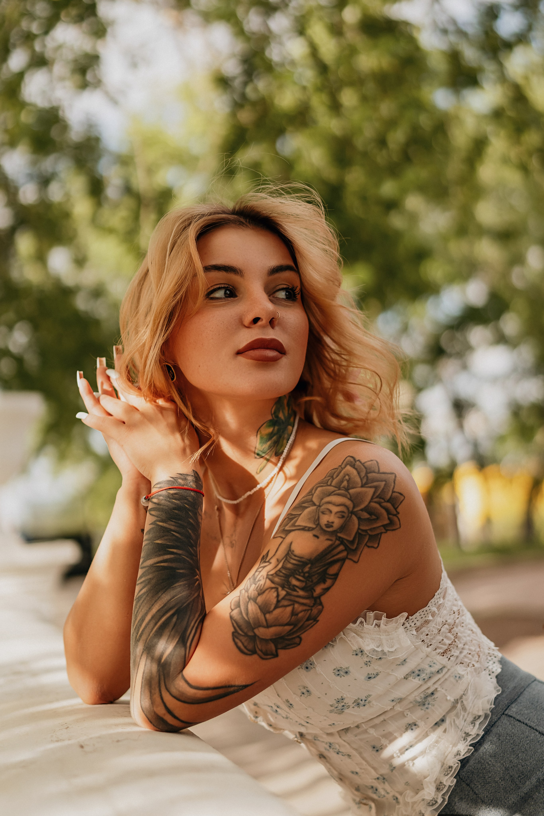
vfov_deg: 38.2
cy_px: 408
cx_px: 272
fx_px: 1179
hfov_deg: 26.0
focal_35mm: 52
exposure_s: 1/2000
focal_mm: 35
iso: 100
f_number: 1.4
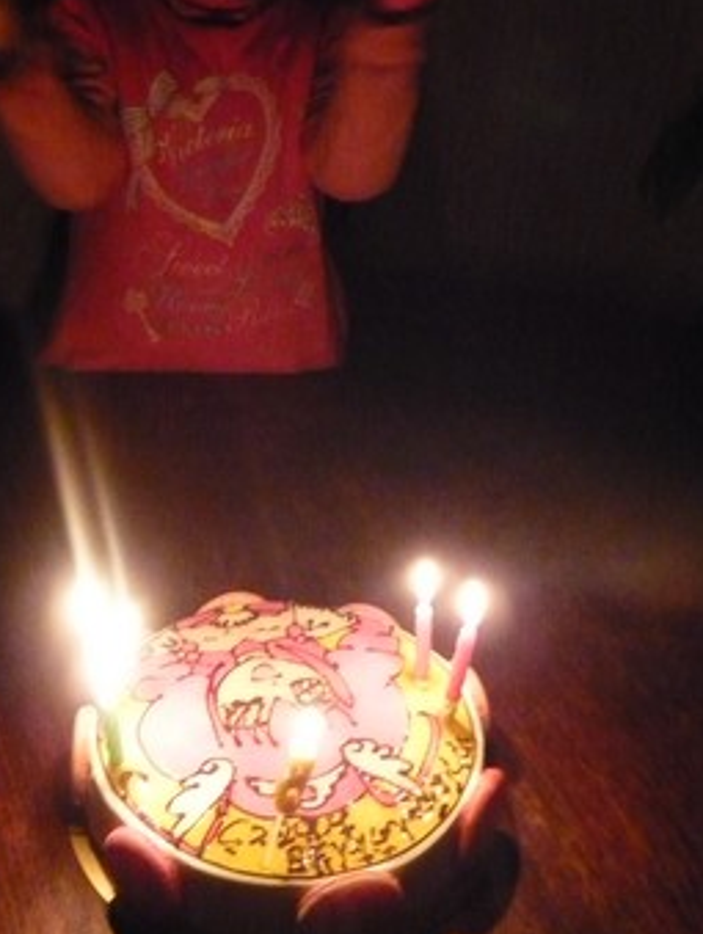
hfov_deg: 32.9
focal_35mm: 44
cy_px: 371
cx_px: 339
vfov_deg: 42.7
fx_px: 1189
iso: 800
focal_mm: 4.6
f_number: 2.8
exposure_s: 1/15
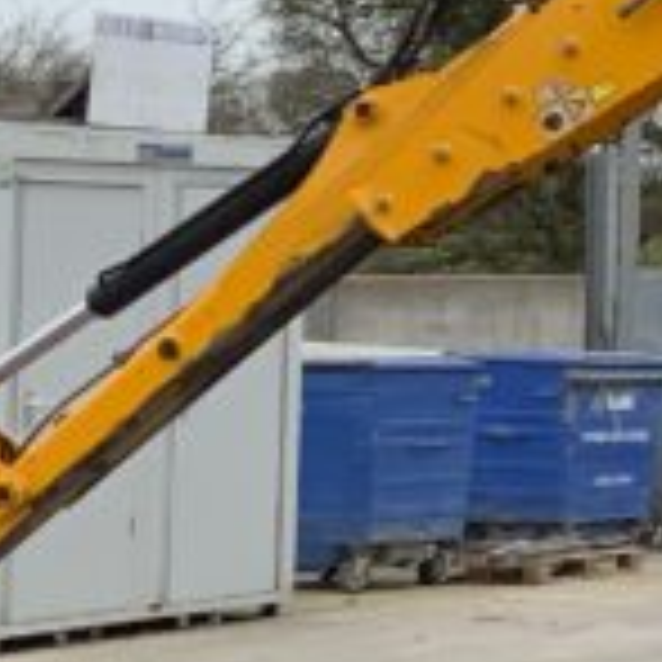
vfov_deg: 9.8
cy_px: 14
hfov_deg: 8.7
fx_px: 3851
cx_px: 1747
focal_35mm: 178
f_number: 1.8
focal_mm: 3
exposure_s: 1/192
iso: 16
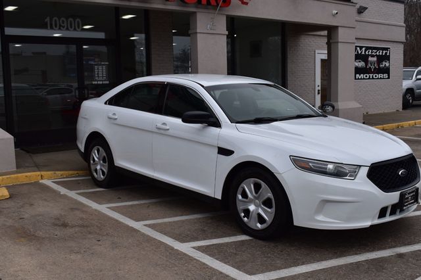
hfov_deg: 47.9
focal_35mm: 40
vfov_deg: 33.0
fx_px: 473
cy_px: 140
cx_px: 210
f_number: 11
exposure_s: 1/500
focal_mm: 27
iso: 400
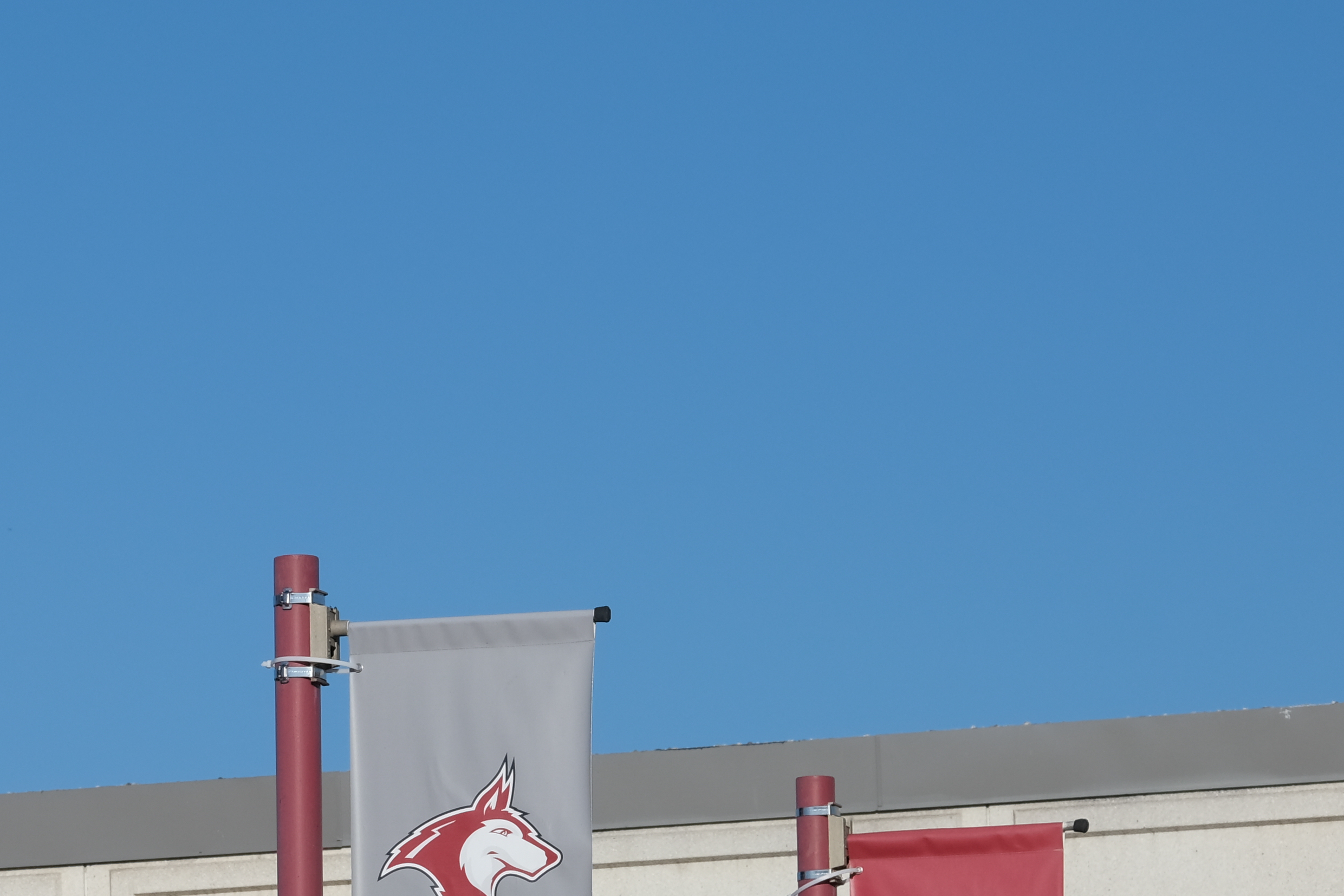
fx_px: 9482
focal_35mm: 254
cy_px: 783
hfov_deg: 8.1
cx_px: 59
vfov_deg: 5.4
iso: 160
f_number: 8
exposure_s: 1/500
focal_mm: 67.1
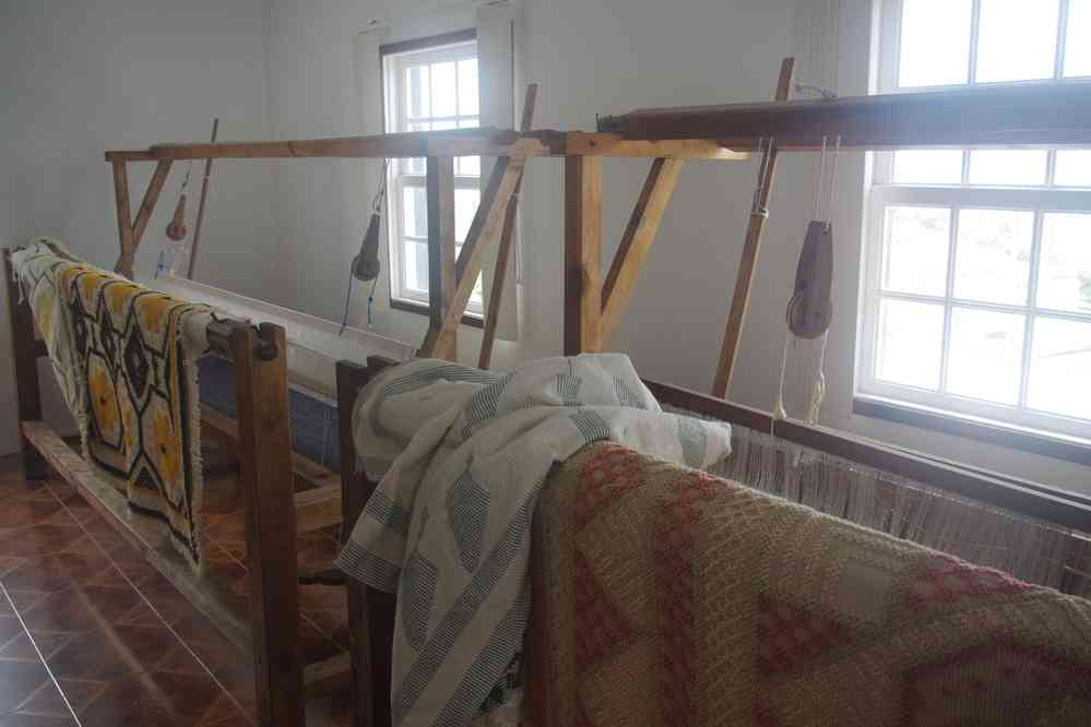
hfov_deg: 59.5
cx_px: 546
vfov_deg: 41.7
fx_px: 955
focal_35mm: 32
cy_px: 364
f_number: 5.6
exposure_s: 1/50
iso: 400
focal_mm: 21
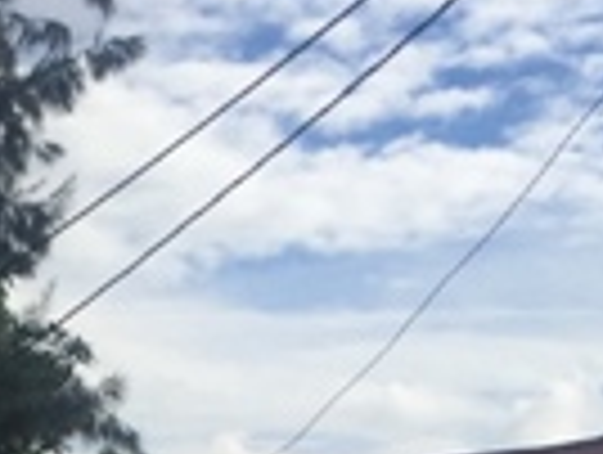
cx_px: -297
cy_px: 971
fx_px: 2408
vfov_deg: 9.9
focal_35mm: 138
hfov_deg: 13.5
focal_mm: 4.15
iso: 32
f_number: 2.2
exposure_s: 1/3049
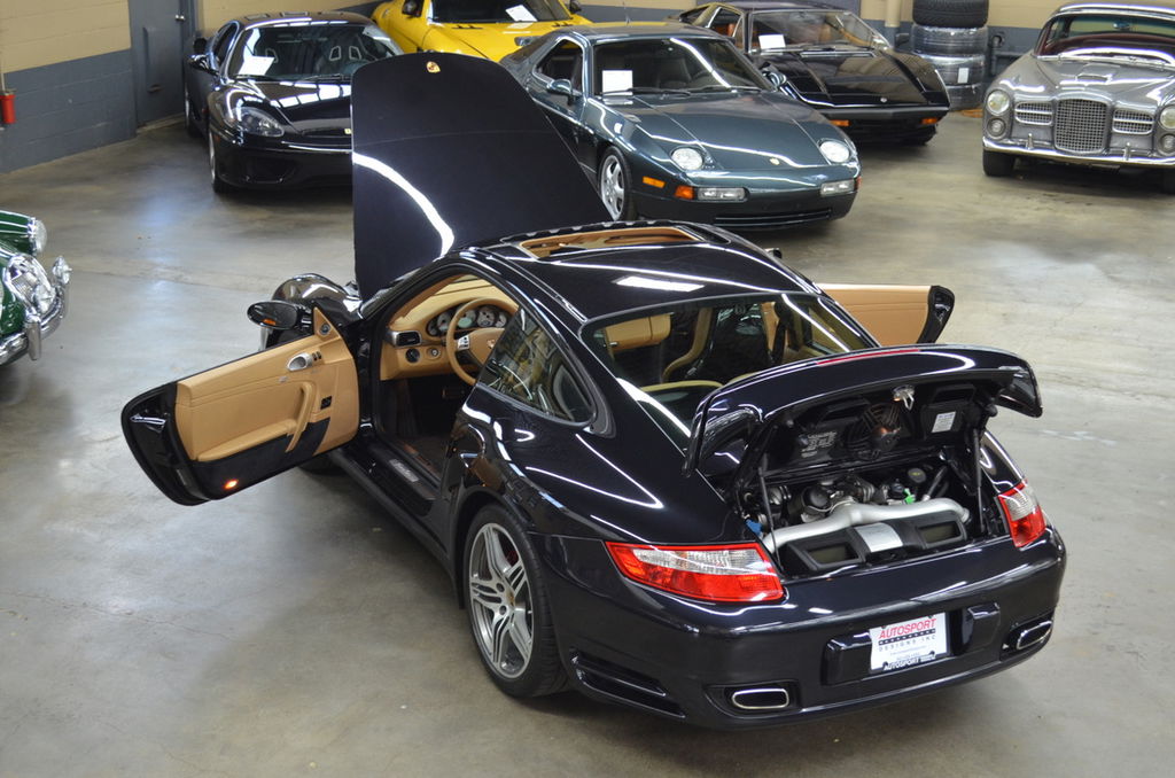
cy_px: 389
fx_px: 1710
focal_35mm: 52
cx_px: 588
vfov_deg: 25.6
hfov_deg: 37.9
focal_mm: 35
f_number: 5
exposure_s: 1/30
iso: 800
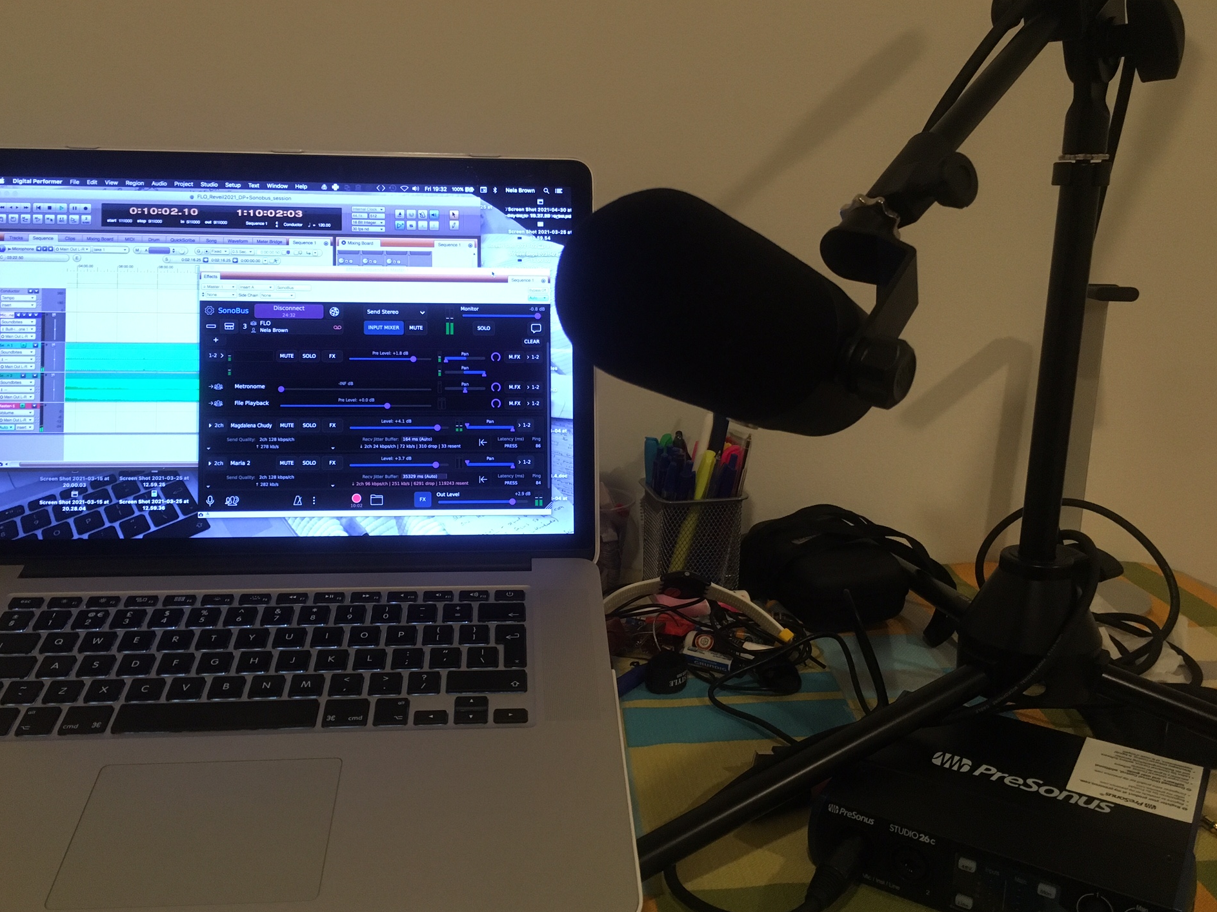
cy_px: 473
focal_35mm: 31
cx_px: 597
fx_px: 1090
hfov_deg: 58.4
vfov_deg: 45.4
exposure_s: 1/33
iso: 200
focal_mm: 4.15
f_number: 2.2
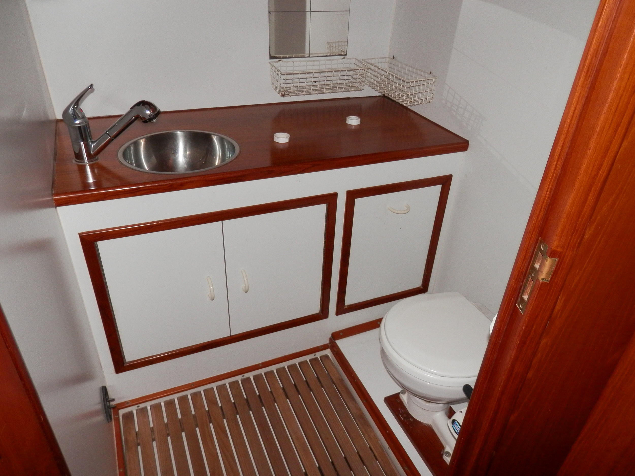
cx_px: 318
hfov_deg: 69.4
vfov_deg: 54.9
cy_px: 238
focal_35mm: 25
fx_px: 459
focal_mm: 4.5
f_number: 8.7
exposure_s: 1/30
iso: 160
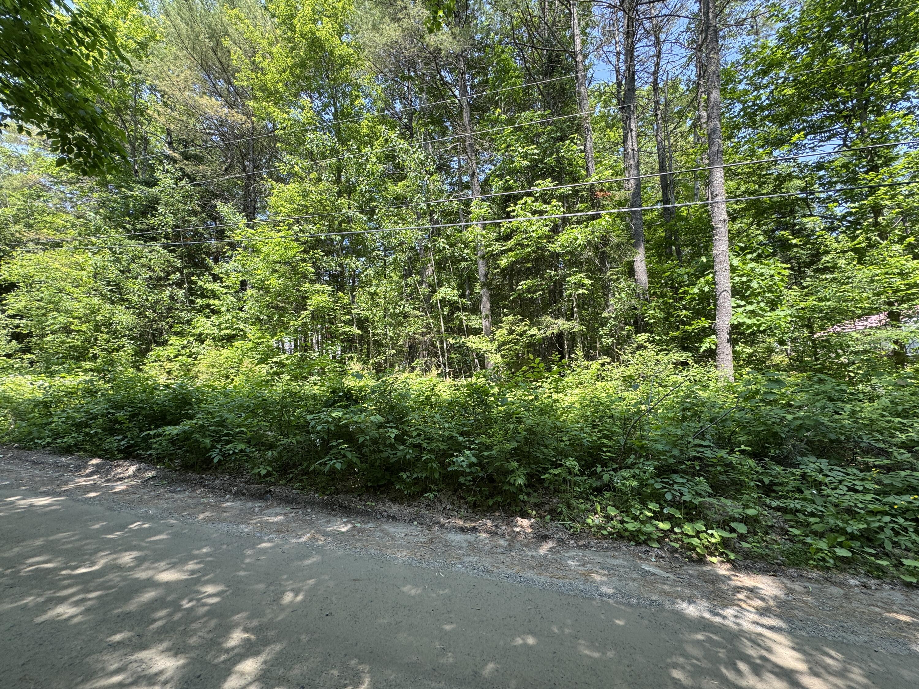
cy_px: 344
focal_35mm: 14
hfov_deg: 102.1
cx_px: 460
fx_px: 372
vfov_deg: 85.7
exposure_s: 1/235
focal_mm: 2.22
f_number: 2.2
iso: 40
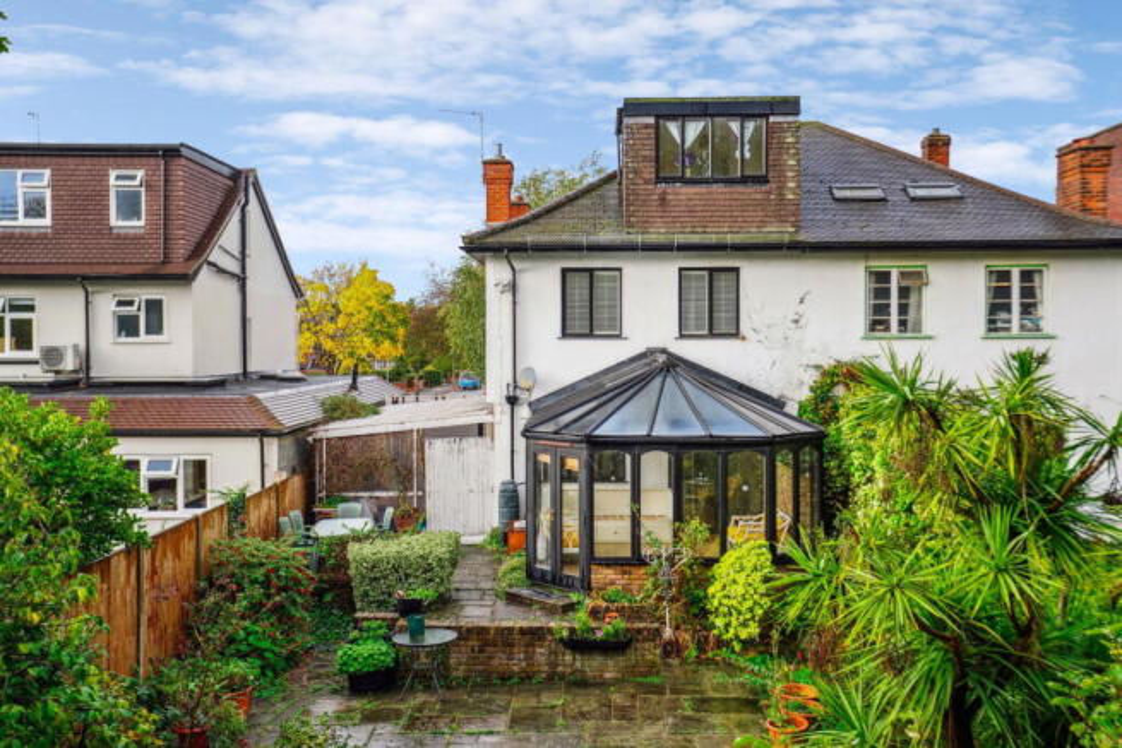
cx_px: 561
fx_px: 1091
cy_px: 374
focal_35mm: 35
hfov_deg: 54.4
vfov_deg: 37.9
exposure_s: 1/160
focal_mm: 35
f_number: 5
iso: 320
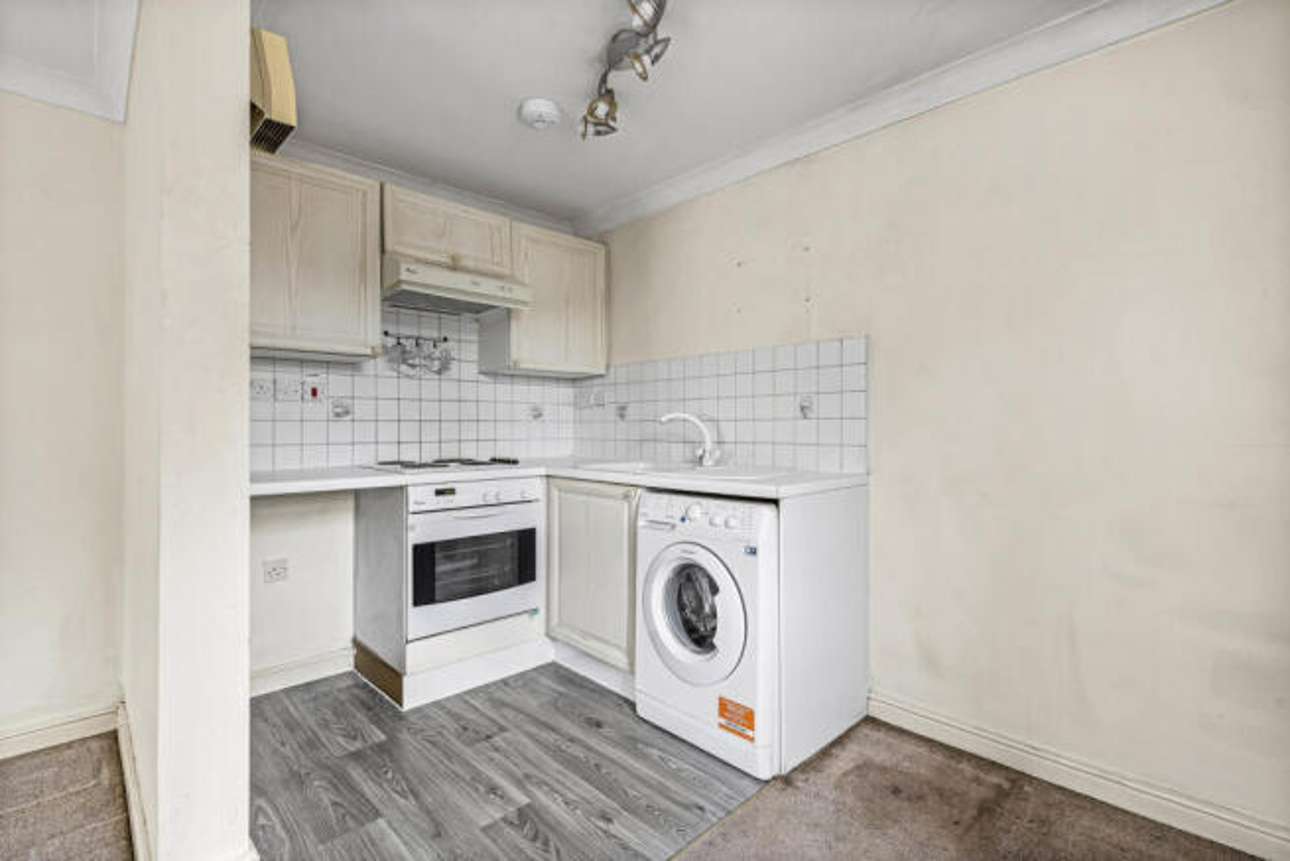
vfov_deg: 73.8
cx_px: 645
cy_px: 430
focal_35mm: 16
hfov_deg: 96.7
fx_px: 573
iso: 400
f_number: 8
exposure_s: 1/10
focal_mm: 16
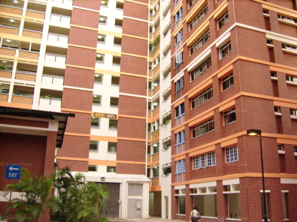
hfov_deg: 52.6
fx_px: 300
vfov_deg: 40.7
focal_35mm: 35
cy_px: 111
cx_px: 148
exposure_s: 1/114
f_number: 2.8
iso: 400
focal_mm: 5.95
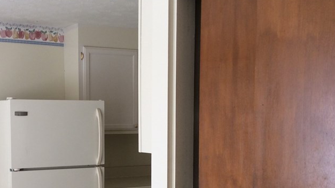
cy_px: 155
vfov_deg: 20.8
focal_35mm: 57
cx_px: 110
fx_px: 506
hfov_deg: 36.2
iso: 32
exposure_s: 1/40
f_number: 2.4
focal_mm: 3.3
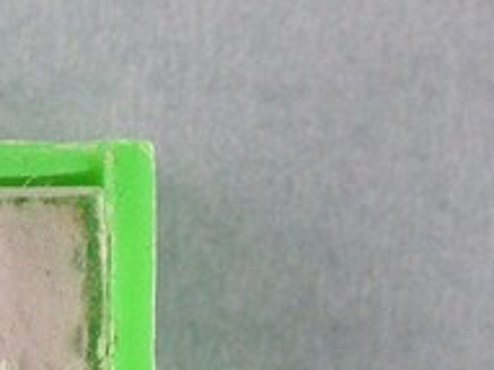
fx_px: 6874
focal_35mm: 482
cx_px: -253
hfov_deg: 4.1
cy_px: 556
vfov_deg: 3.1
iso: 200
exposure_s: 1/30
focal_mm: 29.9
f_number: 6.2
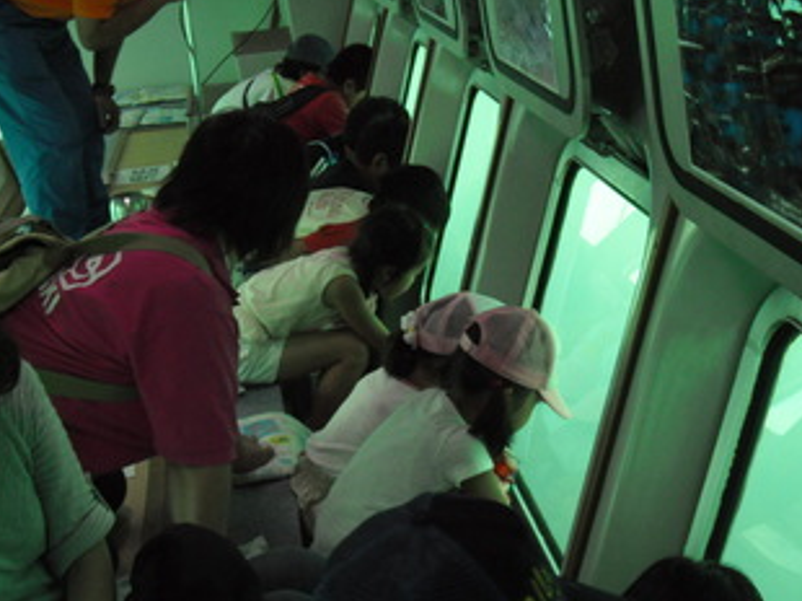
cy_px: 298
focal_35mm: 61
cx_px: 411
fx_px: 1412
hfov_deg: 31.7
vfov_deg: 24.0
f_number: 4.8
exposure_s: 1/30
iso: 400
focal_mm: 9.8
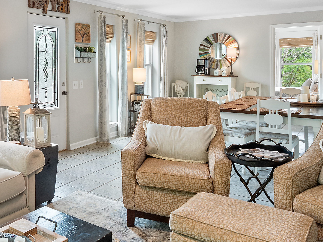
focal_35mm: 35
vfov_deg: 39.9
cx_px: 23
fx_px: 327
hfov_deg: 46.6
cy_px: 71
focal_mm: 8
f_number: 5.6
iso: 200
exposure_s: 1/10
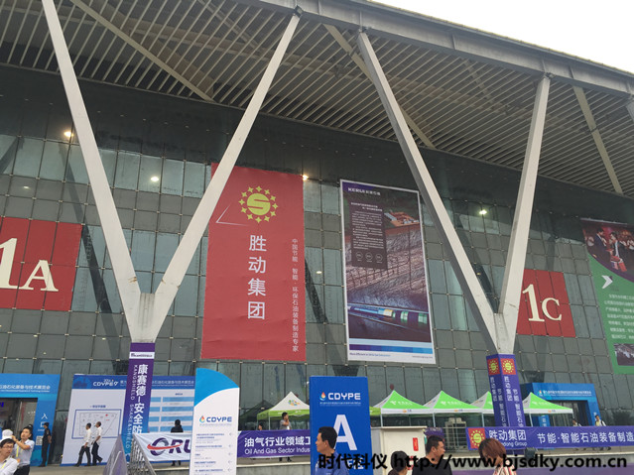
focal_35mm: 29
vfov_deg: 48.2
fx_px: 531
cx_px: 317
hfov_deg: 61.7
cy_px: 238
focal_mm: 4.15
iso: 32
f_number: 2.2
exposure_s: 1/255
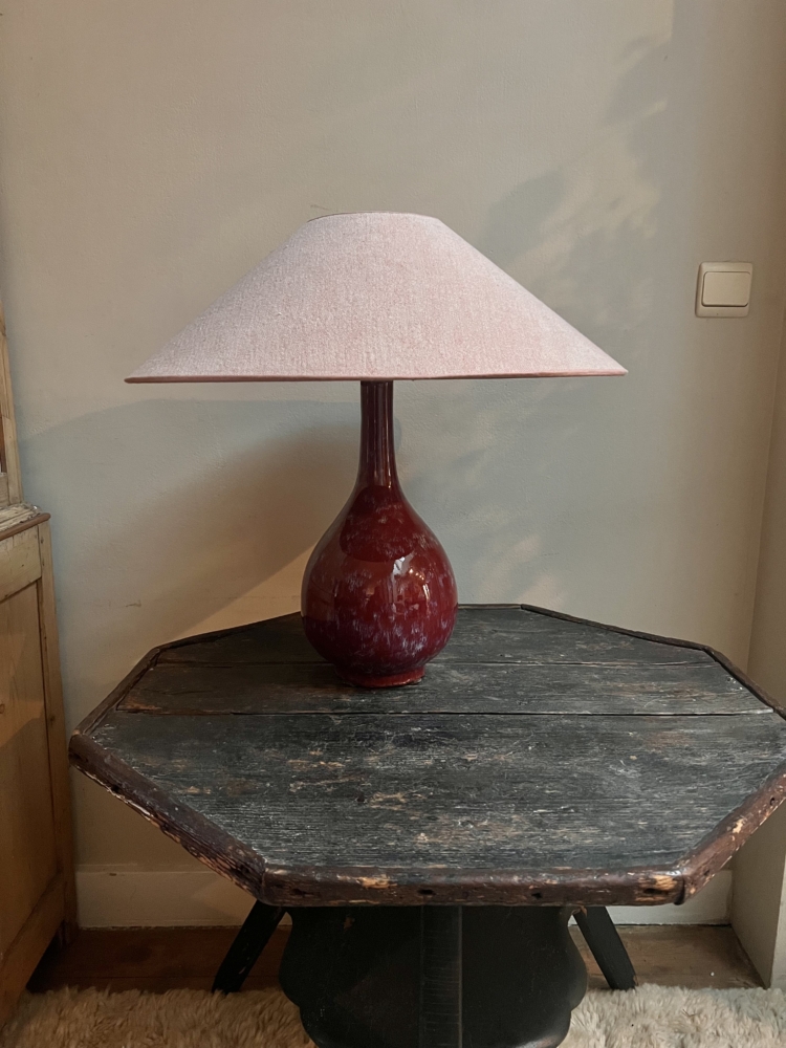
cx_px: 393
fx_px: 787
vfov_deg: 67.3
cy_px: 524
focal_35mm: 26
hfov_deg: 53.1
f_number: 1.5
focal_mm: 5.7
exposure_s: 1/25
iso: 500
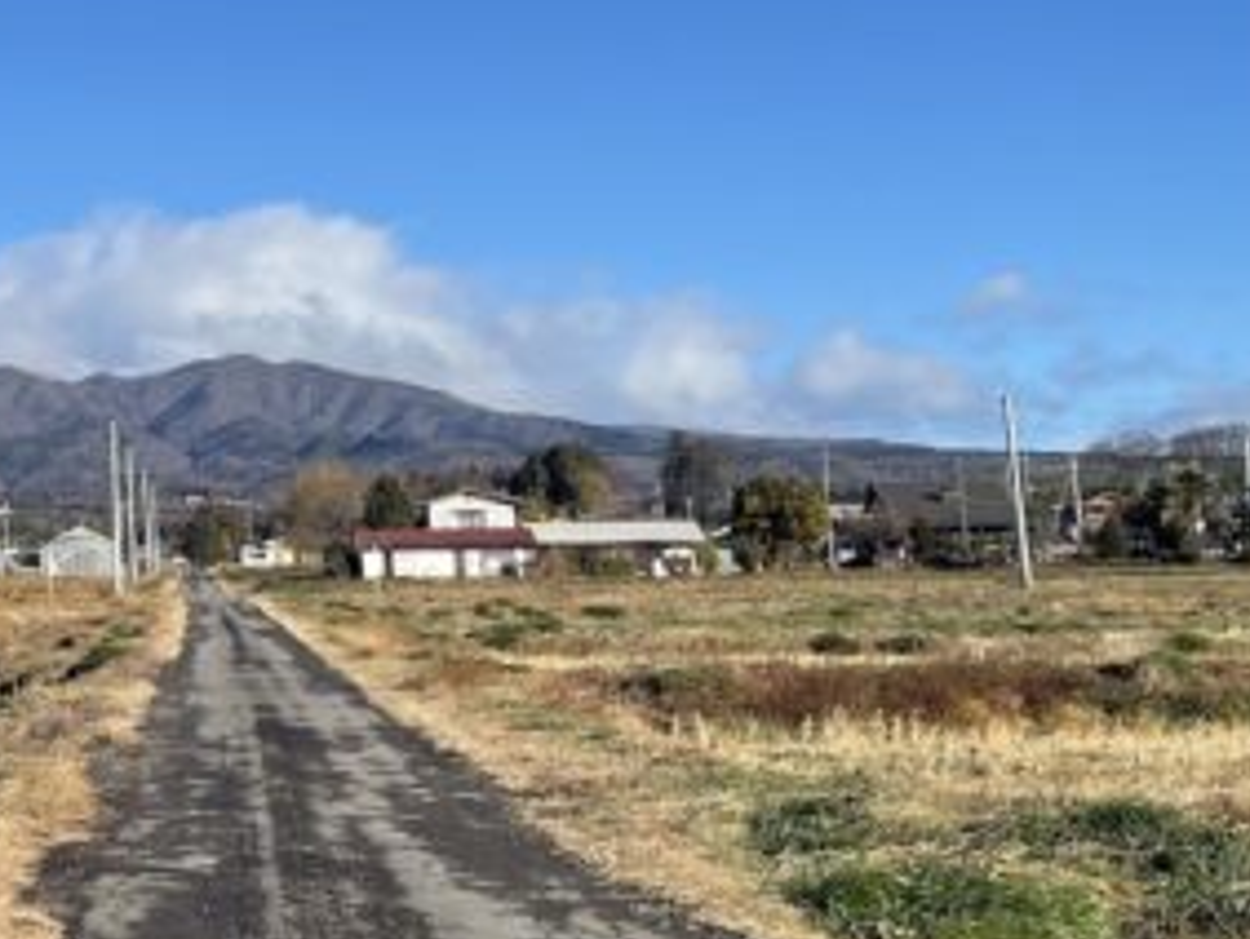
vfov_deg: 23.4
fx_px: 2241
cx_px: -279
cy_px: 202
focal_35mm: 62
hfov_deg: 27.2
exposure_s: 1/2387
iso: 32
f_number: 1.6
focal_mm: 5.1
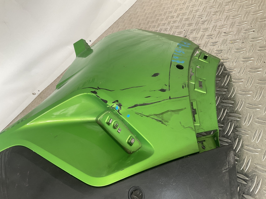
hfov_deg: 61.7
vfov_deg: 48.2
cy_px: 100
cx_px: 133
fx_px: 223
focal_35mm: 29
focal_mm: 3
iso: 32
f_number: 1.8
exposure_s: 1/60
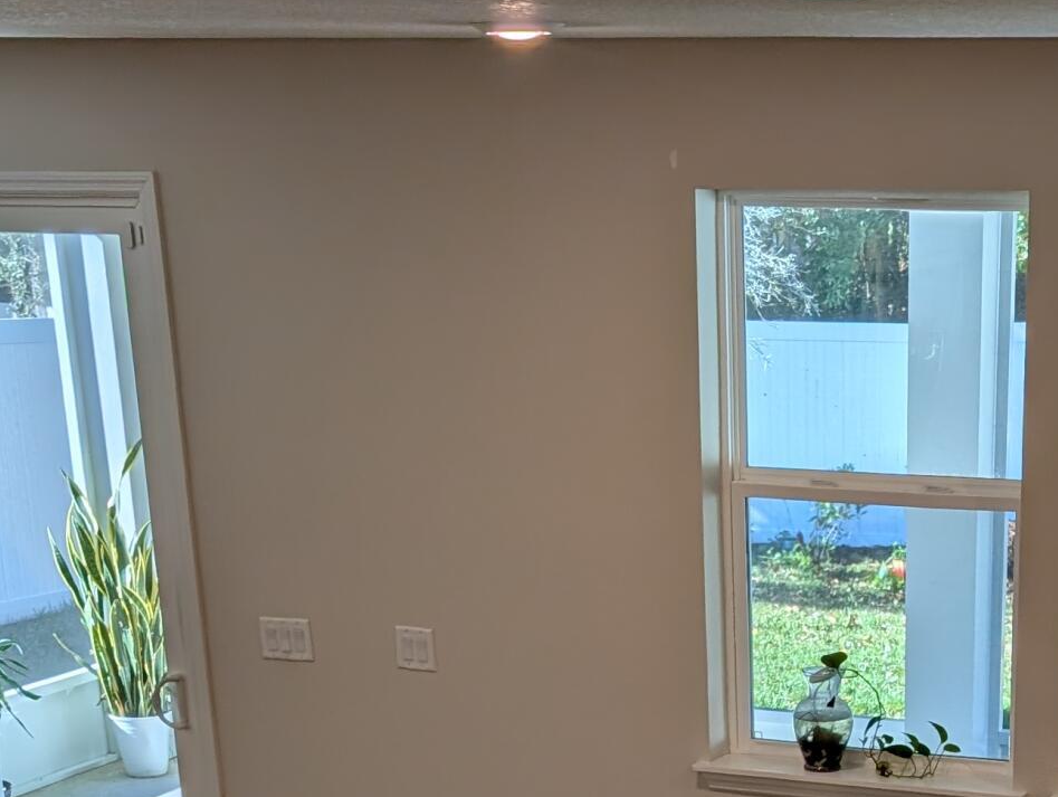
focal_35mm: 76
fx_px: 2326
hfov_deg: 25.1
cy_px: 1123
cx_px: 888
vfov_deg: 17.8
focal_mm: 6.9
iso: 22
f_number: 1.68
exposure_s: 1/549
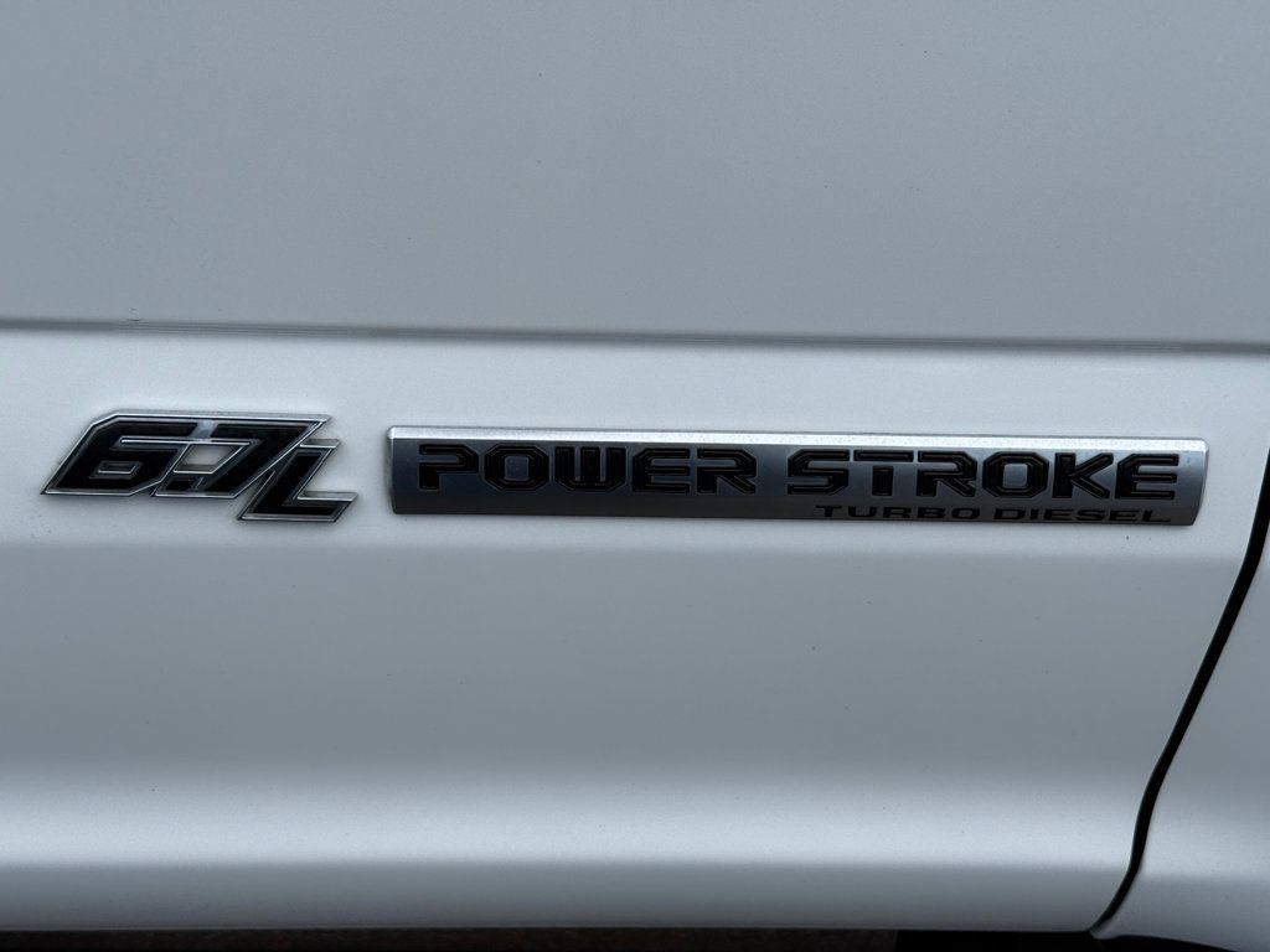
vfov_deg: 30.3
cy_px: 476
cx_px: 635
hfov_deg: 39.7
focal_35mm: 48
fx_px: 1761
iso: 64
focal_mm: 6.76
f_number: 1.78
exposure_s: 1/2146
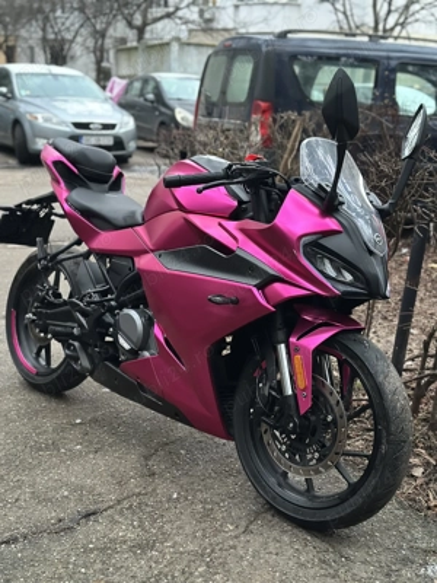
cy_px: 292
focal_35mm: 48
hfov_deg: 30.3
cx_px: 218
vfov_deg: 39.7
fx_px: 808
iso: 1000
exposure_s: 1/20
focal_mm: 6.86
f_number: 1.78
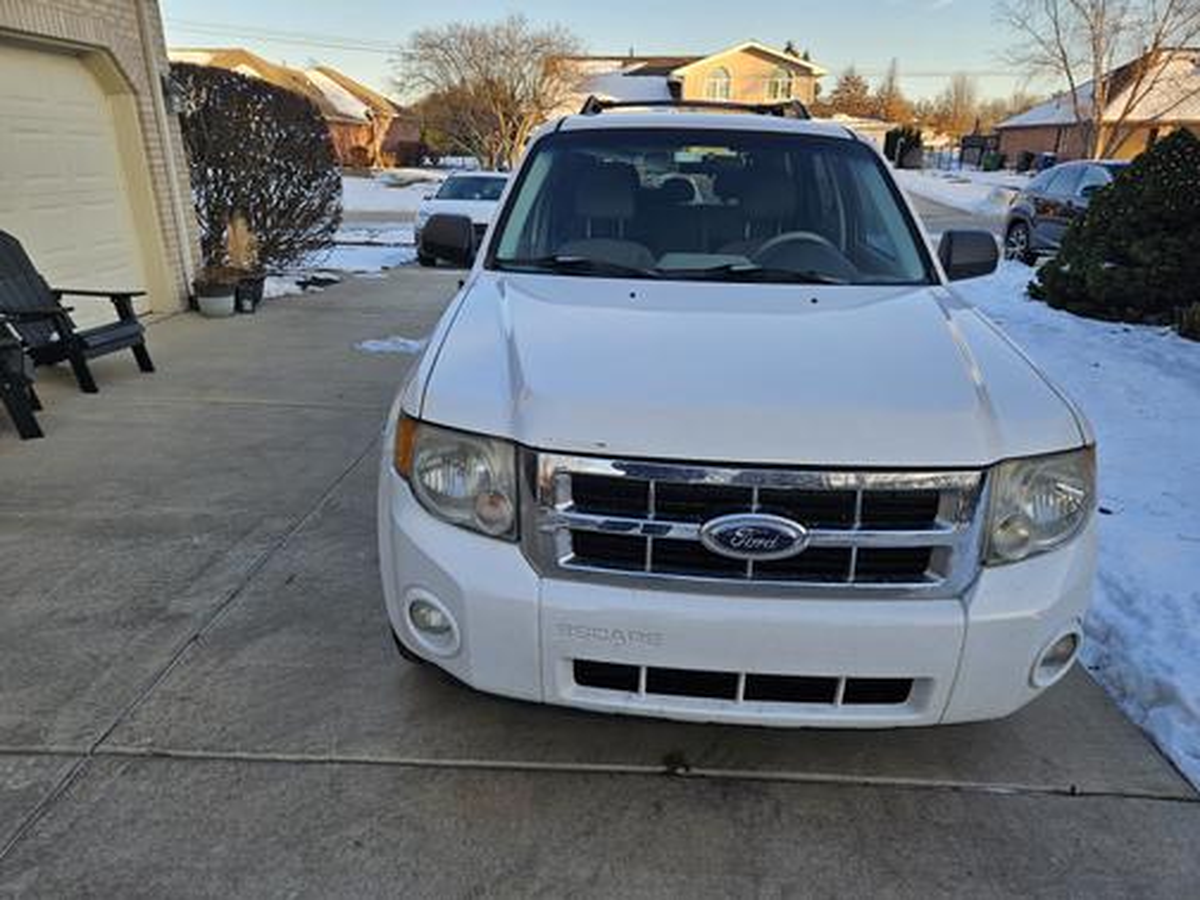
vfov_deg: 58.9
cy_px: 450
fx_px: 797
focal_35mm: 23
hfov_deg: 73.9
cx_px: 600
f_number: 1.8
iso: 25
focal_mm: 5.4
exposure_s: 1/322
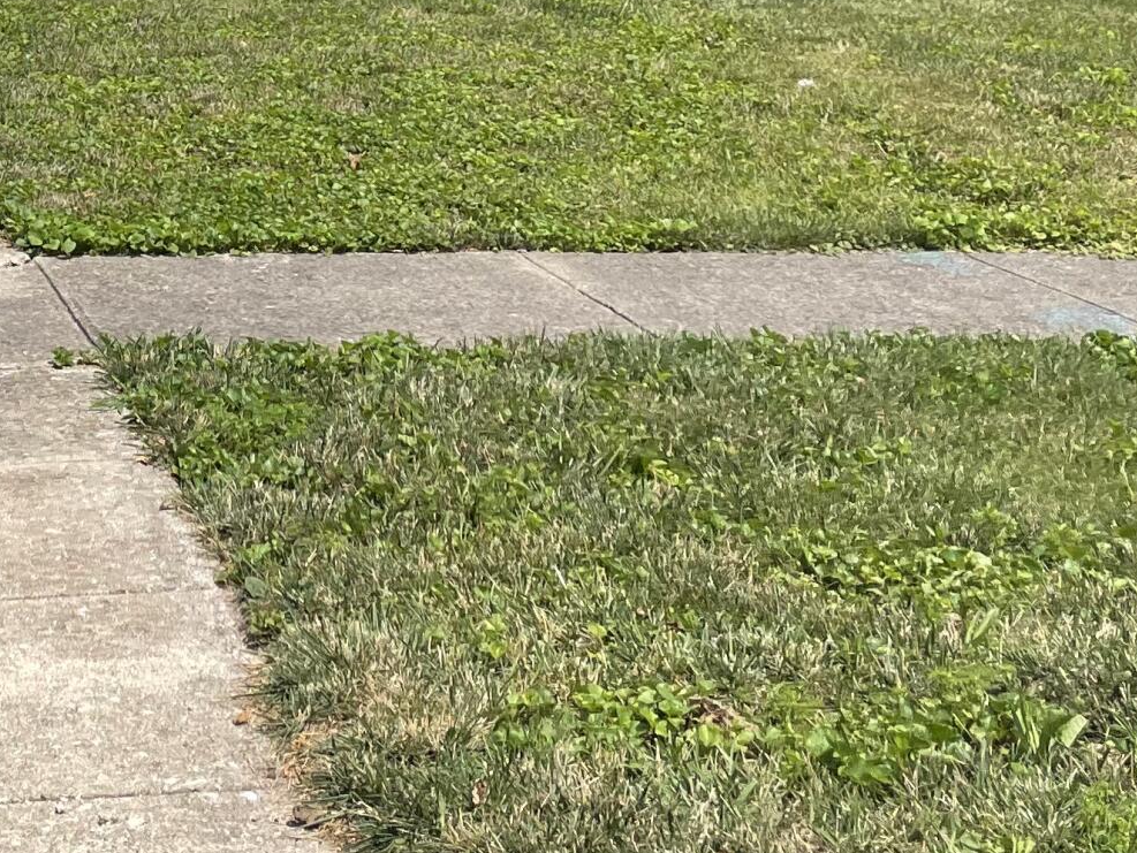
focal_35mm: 79
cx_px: 7
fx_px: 2596
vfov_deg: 17.3
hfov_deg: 23.7
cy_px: -313
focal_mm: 4.2
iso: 32
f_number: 1.6
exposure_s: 1/3205
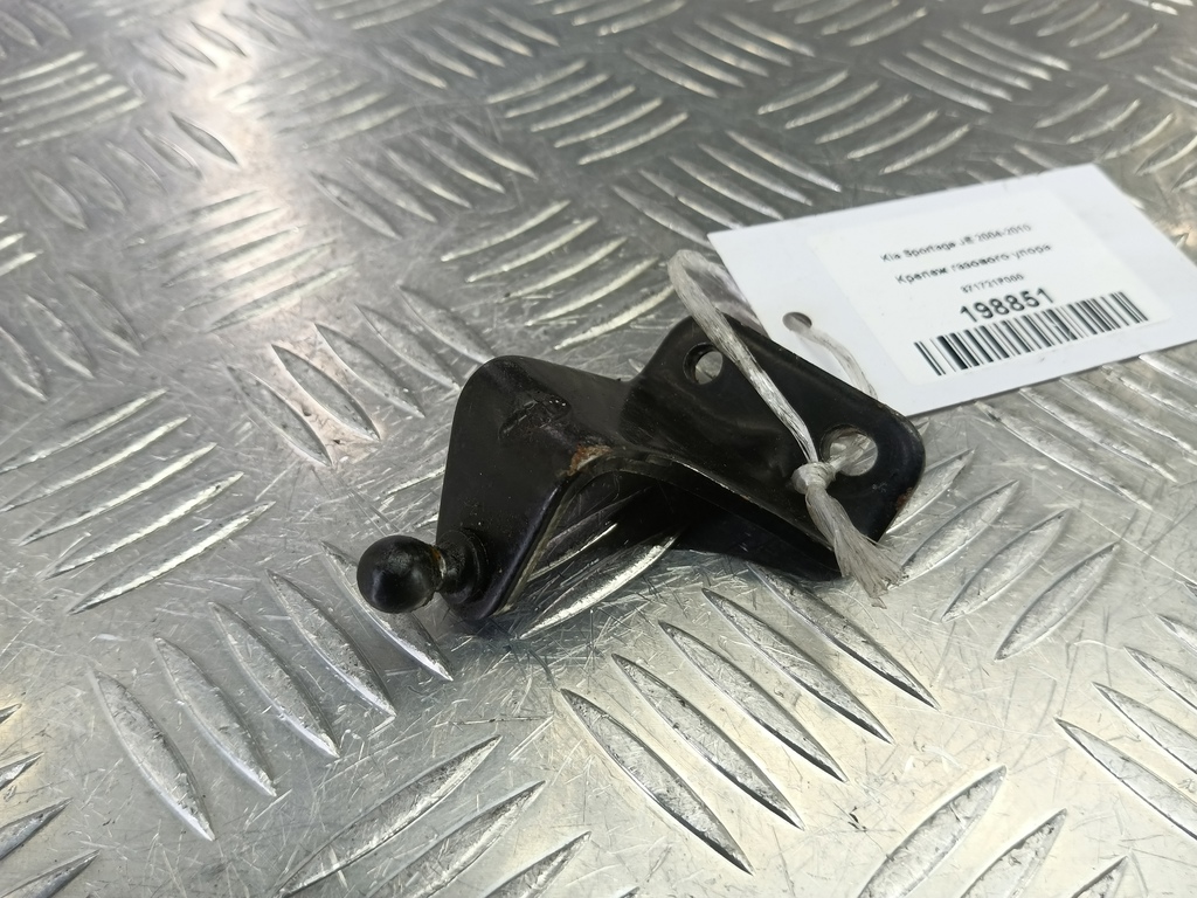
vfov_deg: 58.9
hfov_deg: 73.9
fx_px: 795
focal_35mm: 23
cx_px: 598
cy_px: 449
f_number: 1.6
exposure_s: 1/50
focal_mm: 4.11
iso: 116
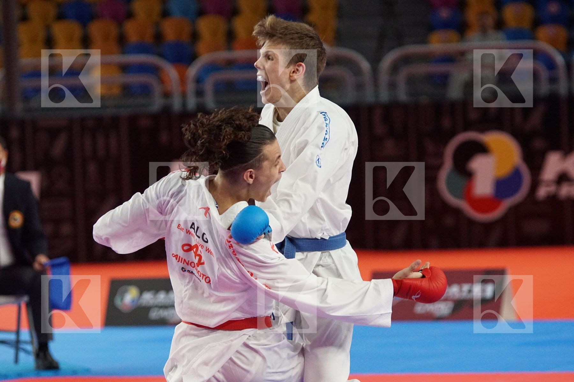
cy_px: 191
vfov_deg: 6.8
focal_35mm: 202
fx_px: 3228
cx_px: 287
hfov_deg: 10.2
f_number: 2.8
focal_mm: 135
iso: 3200
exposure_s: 1/2000
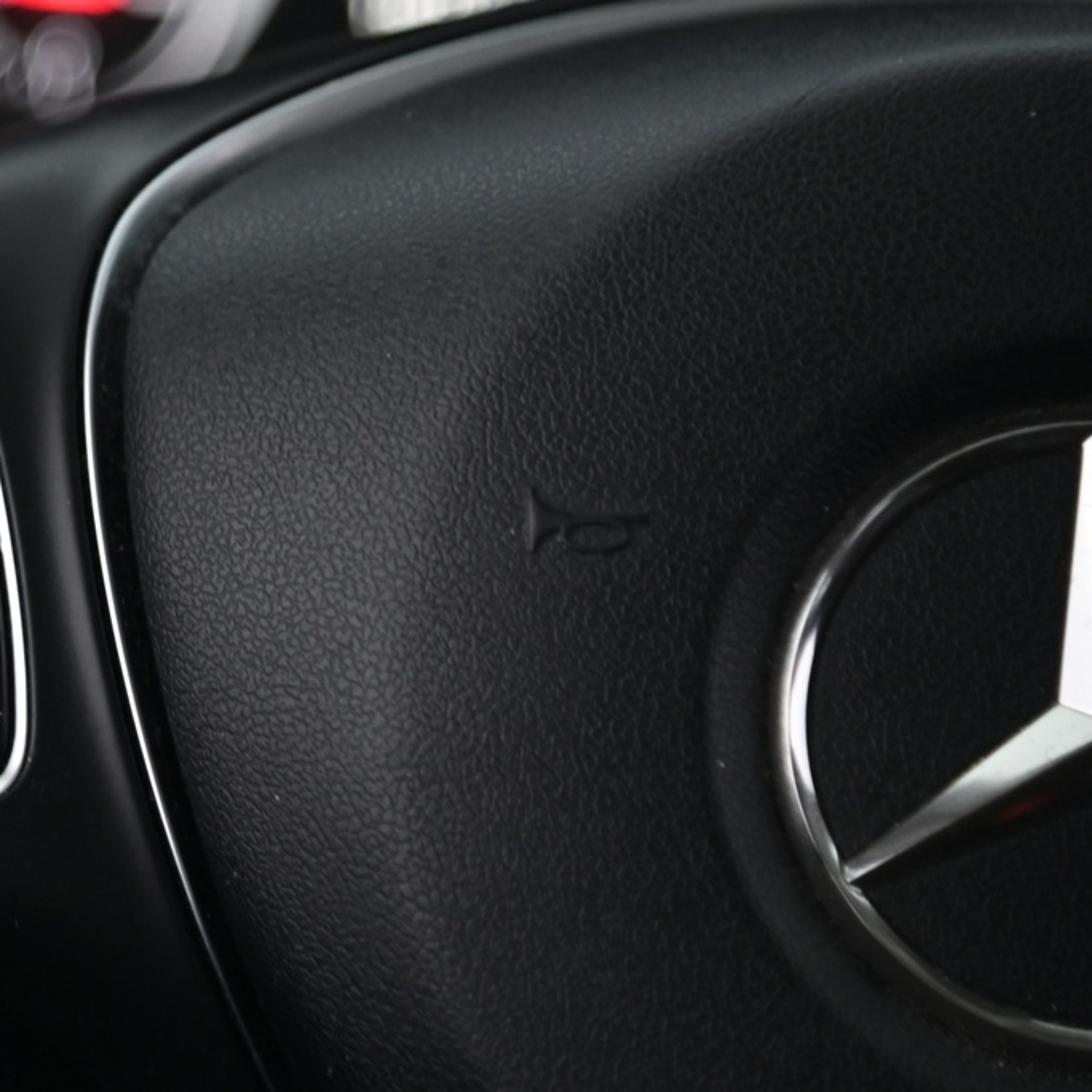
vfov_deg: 7.2
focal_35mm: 242
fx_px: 8637
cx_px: -190
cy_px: 410
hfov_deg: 7.2
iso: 2000
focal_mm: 120
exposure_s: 1/15
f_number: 4
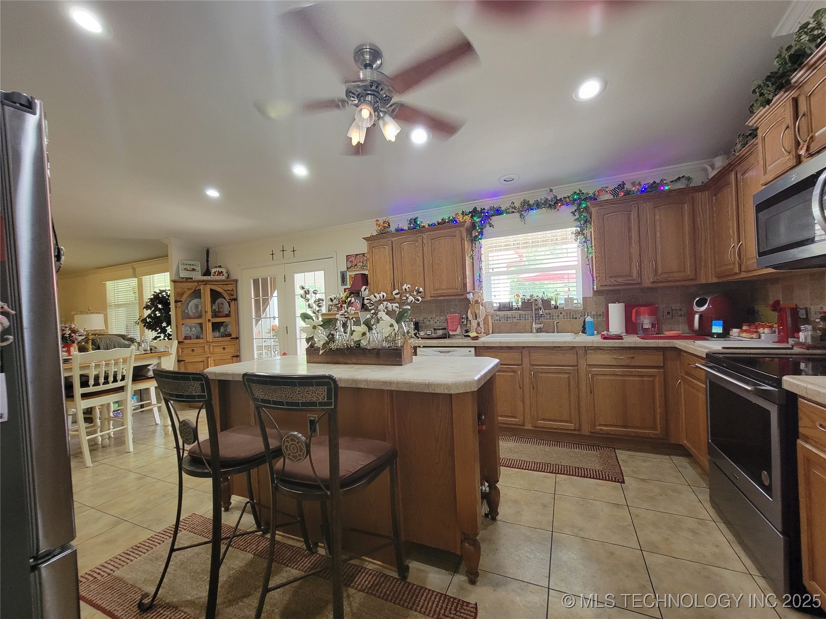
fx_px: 310
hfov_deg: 106.2
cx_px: 413
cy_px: 310
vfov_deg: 89.9
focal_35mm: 13
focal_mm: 2.2
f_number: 2.2
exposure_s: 1/60
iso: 400
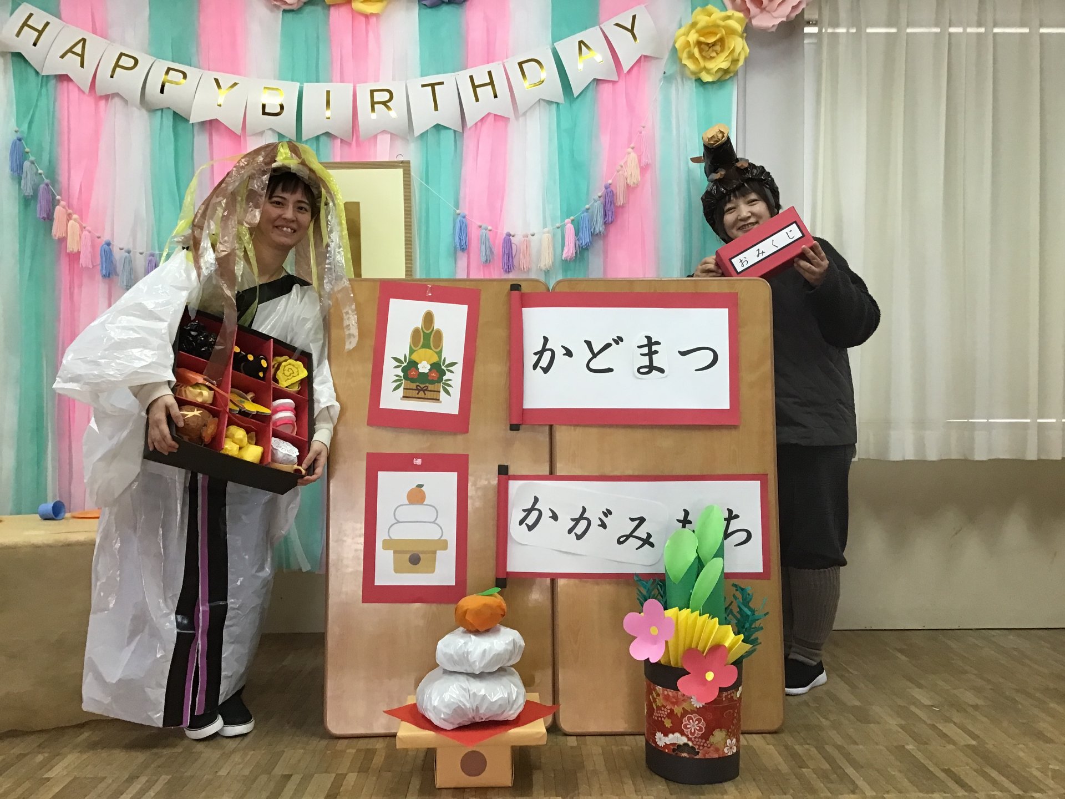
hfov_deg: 58.4
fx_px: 954
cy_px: 400
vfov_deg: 45.4
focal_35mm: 31
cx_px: 532
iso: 50
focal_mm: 3.3
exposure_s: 1/33
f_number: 2.4
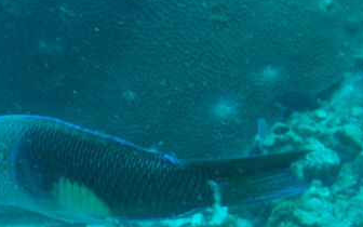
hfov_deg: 47.4
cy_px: 189
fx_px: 406
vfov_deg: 30.3
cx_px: 119
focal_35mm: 41
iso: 80
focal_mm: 4.6
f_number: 3.2
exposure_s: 1/160
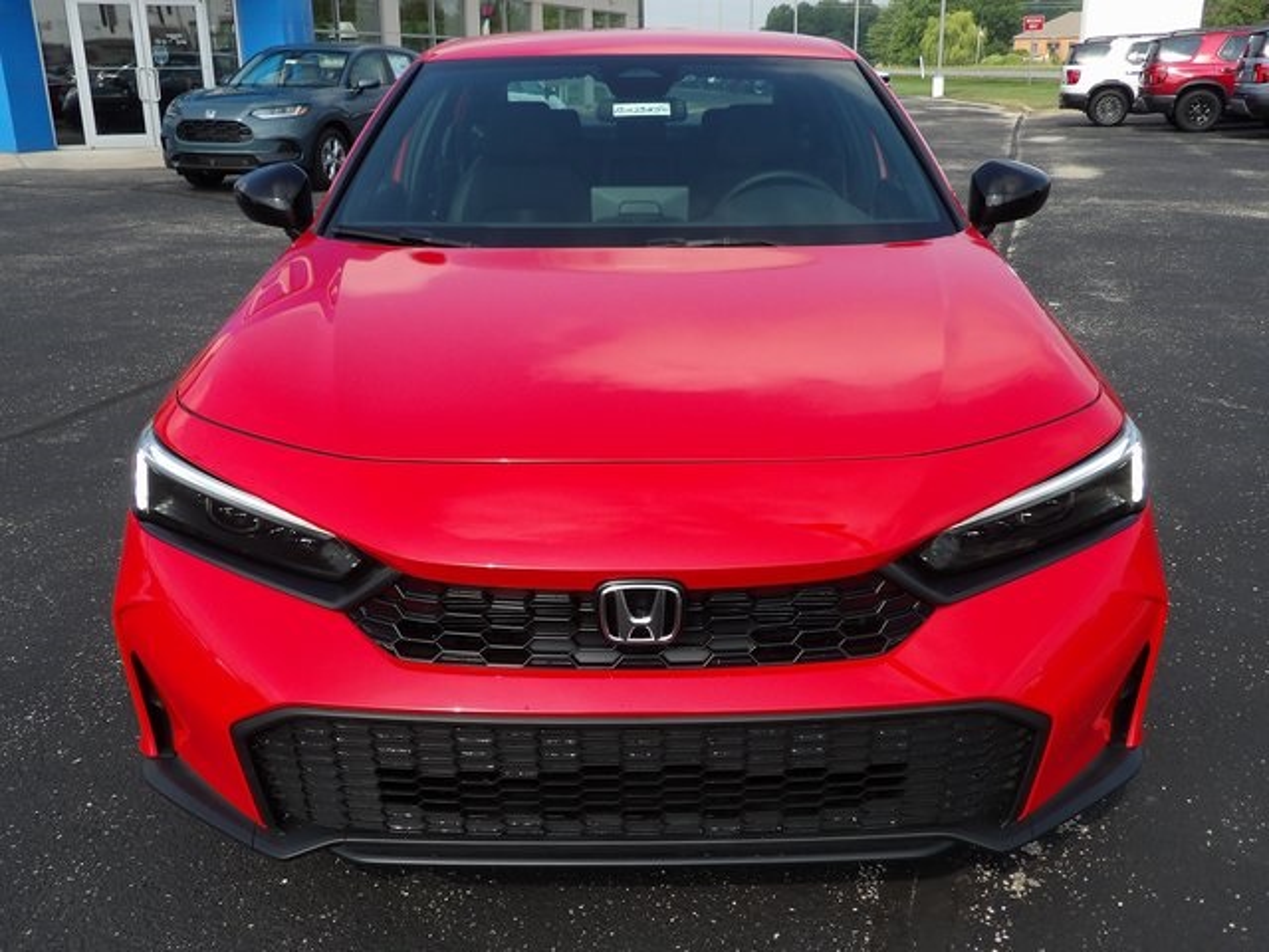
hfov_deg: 55.4
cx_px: 634
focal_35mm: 33
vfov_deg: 42.9
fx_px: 1210
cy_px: 476
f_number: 3.6
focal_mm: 5.9
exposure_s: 1/522
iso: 100
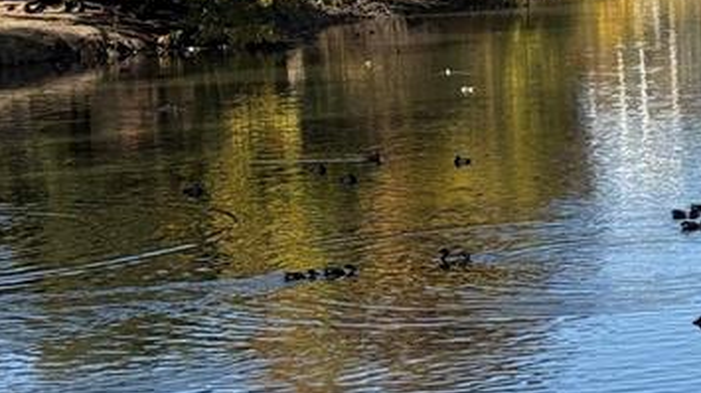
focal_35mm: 151
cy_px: 34
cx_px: 928
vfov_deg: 8.0
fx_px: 2804
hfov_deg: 13.7
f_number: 1.78
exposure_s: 1/3534
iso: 64
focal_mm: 6.76
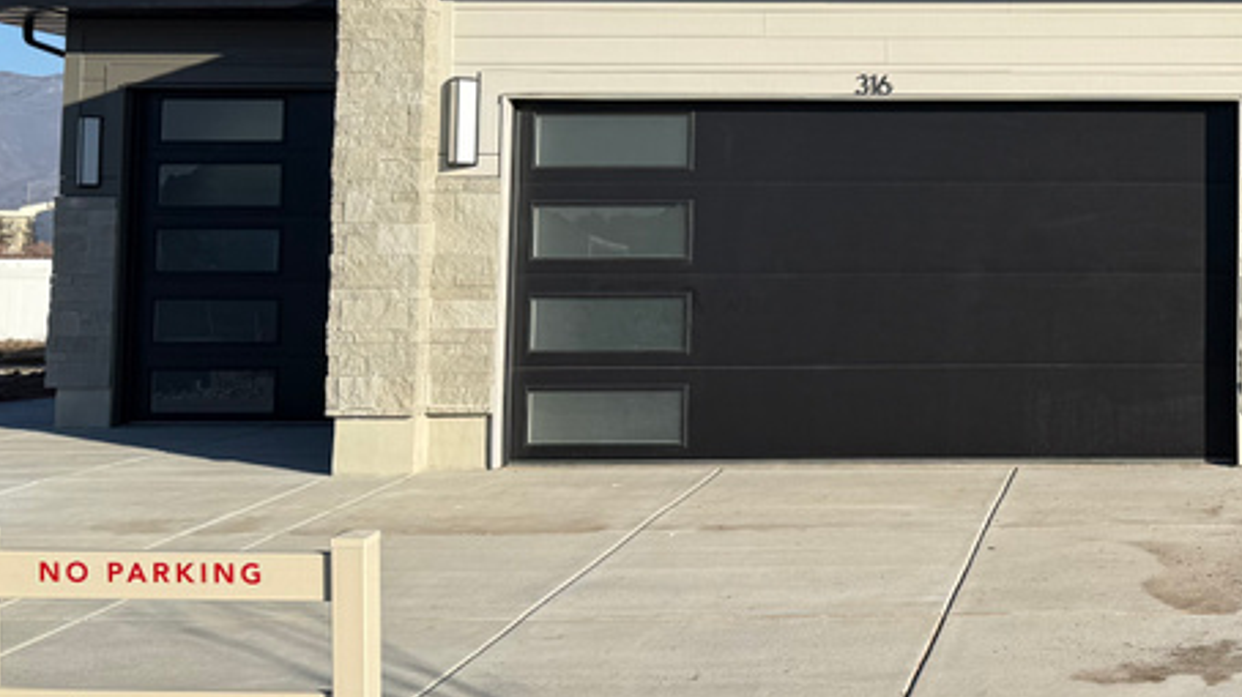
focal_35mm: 59
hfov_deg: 33.3
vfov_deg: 20.1
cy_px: 115
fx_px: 1942
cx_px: 1160
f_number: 1.78
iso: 80
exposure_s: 1/4405
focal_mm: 6.76
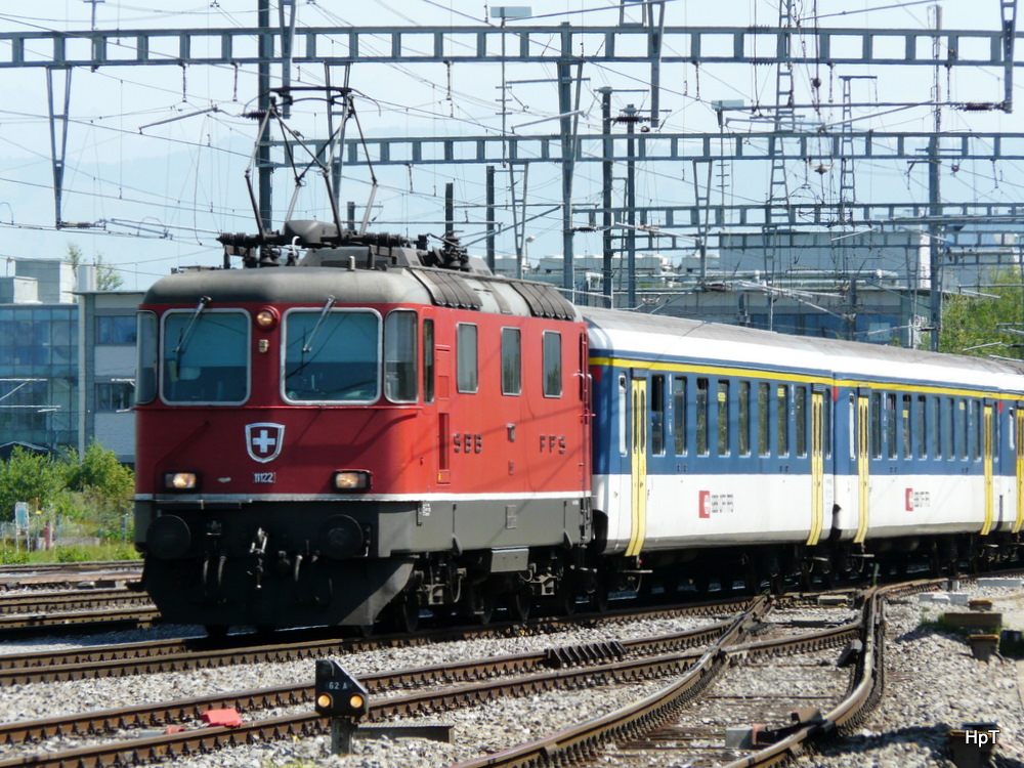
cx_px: 512
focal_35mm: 314
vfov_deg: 4.7
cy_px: 384
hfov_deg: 6.3
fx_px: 9289
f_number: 5.6
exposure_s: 1/320
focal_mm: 51.6
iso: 100
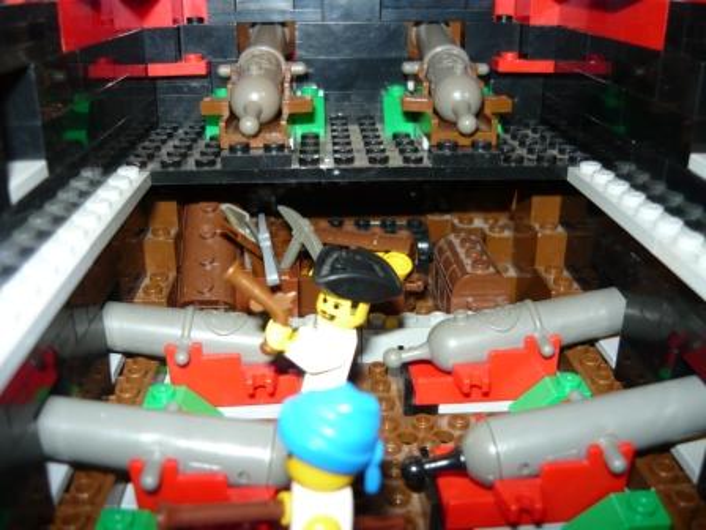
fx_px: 673
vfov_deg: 42.9
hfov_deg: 55.4
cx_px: 353
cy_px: 265
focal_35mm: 33
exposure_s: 1/30
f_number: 2.8
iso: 100
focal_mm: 5.5
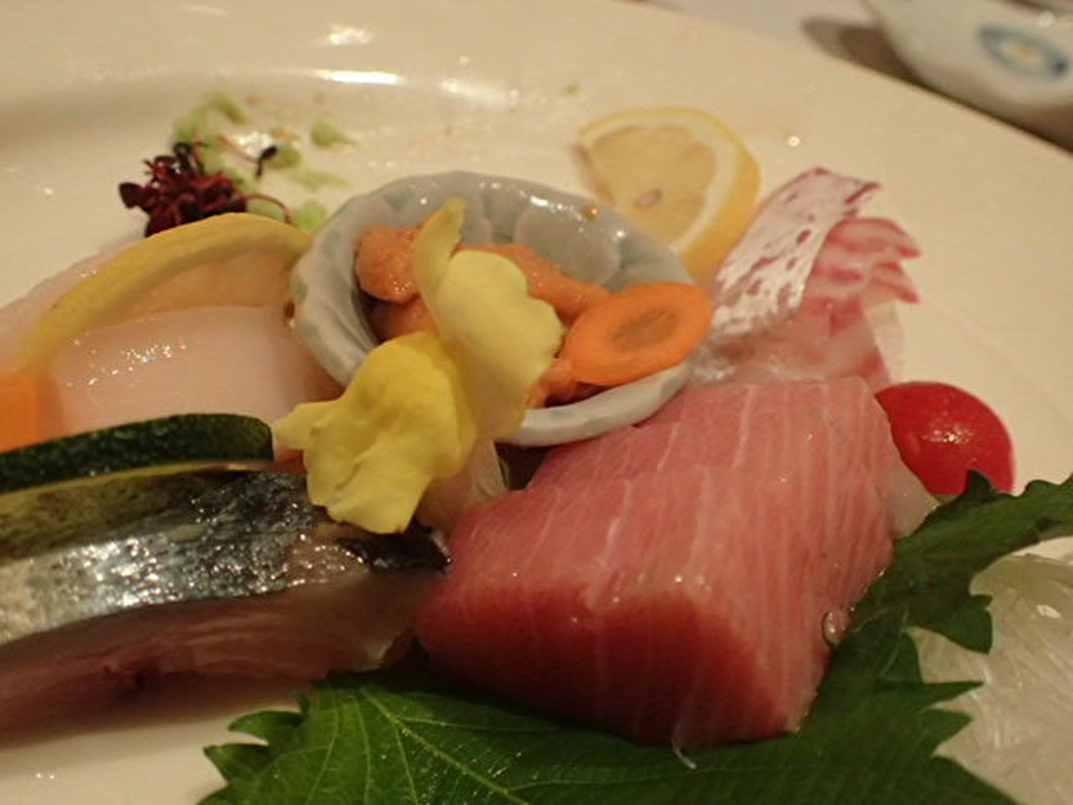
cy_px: 402
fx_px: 930
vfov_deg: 46.8
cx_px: 536
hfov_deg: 60.0
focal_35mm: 30
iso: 800
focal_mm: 5.5
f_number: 2.3
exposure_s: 1/100
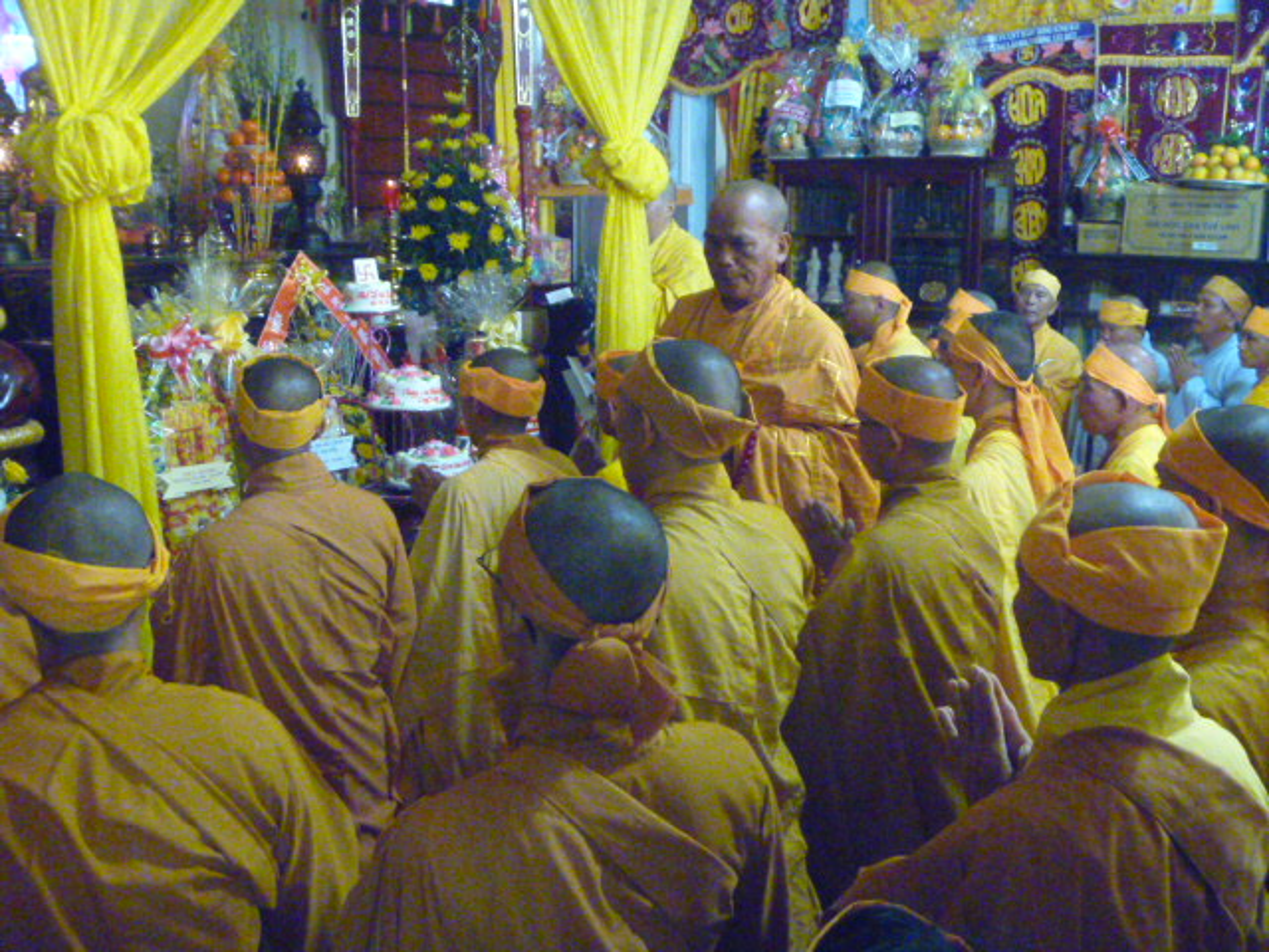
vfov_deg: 40.7
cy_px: 476
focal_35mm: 35
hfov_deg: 52.6
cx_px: 634
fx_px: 1283
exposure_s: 1/15
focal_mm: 6.3
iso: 1250
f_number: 3.5
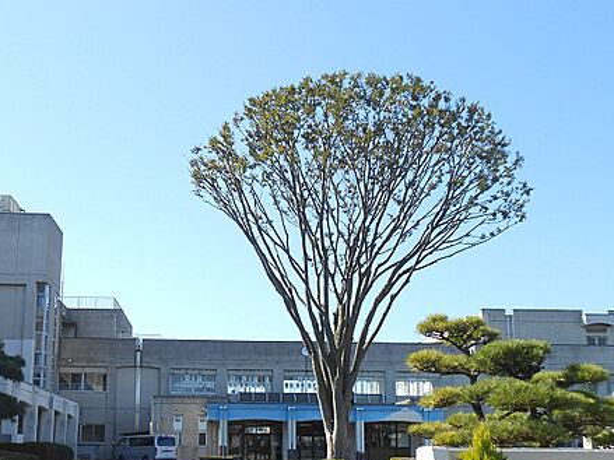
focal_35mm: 48
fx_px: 851
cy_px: 314
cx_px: 231
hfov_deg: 39.4
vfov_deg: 30.0
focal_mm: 6
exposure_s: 1/320
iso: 80
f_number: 3.9
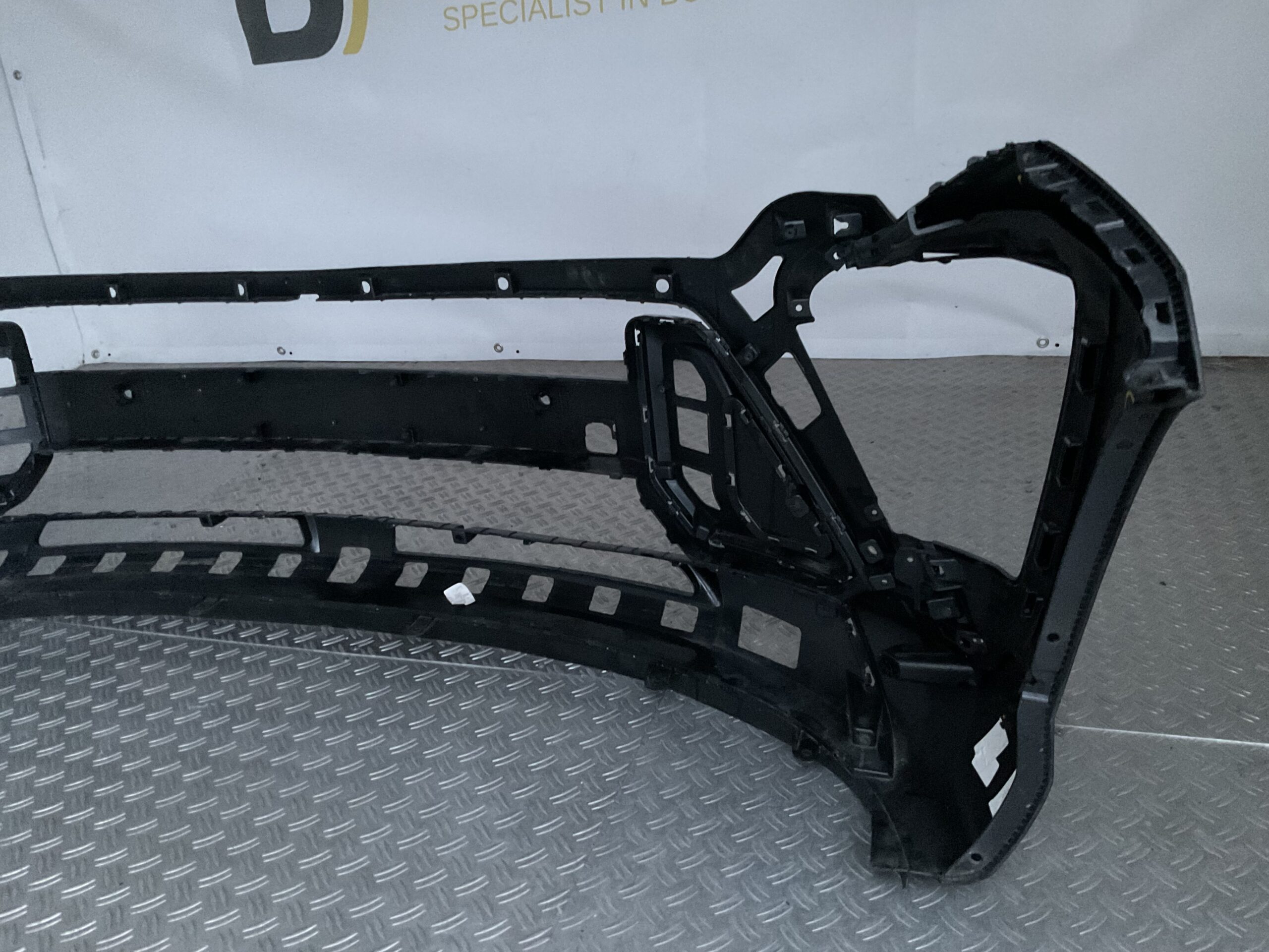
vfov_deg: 48.2
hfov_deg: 61.7
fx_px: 1063
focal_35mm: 29
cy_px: 476
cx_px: 634
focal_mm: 3
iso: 500
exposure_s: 1/20
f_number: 1.8
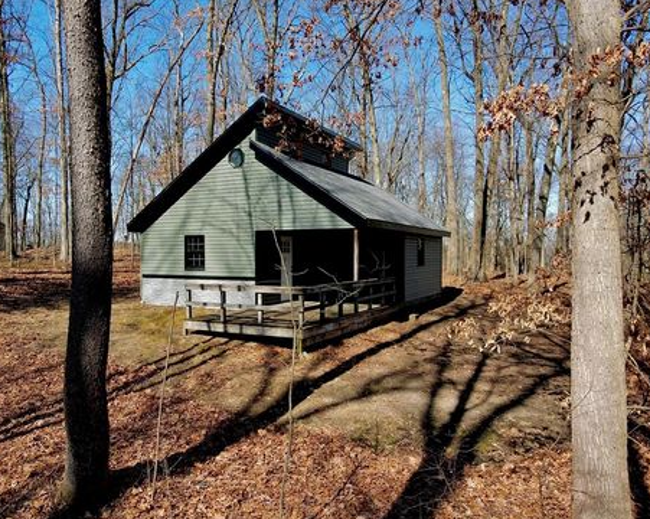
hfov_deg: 65.9
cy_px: 267
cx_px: 294
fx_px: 500
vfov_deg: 54.9
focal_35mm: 26
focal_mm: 4.5
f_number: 2.8
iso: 100
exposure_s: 1/250
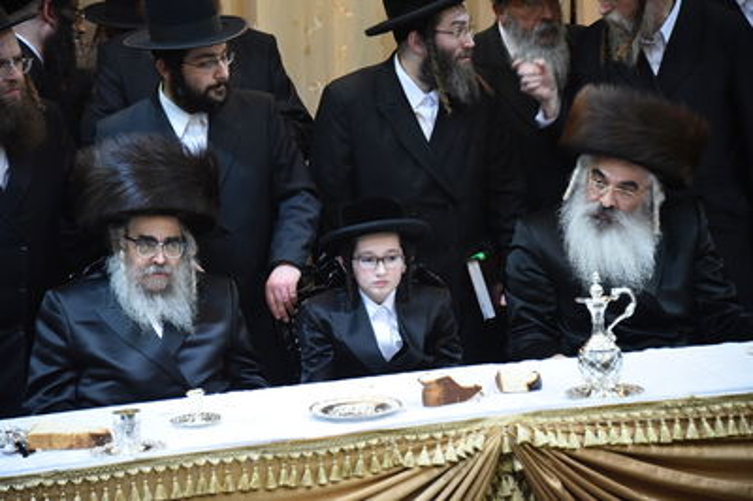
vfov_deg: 8.1
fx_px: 3553
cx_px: 376
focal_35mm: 170
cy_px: 250
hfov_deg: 12.1
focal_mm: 170
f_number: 5.6
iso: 4000
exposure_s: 1/100
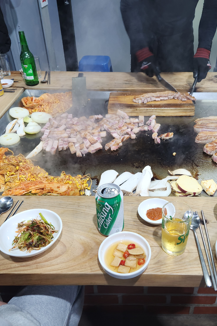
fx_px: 289
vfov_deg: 58.7
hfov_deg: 40.8
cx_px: 137
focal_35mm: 32
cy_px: 163
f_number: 1.8
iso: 200
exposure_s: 1/120
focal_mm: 5.4
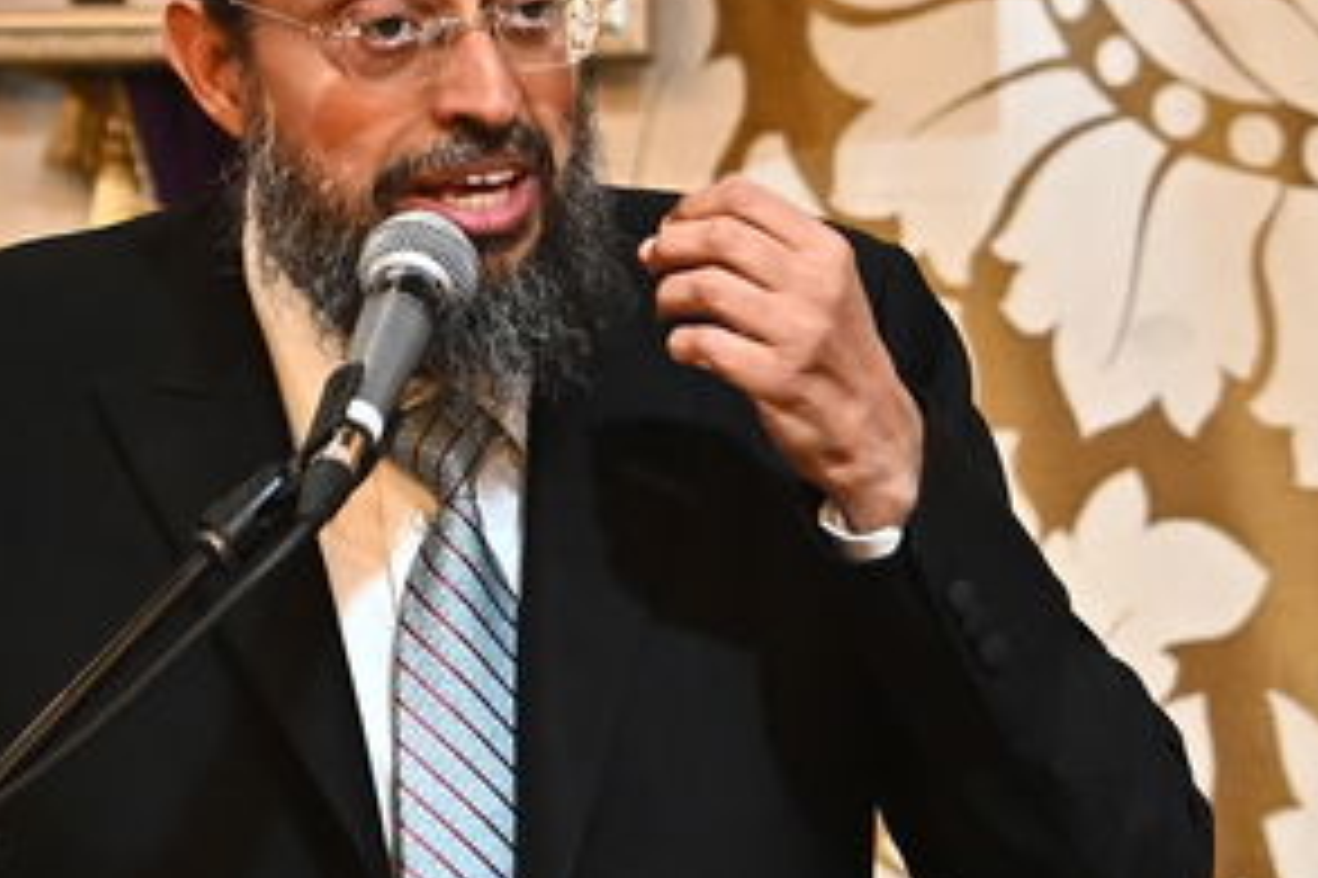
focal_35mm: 501
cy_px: 878
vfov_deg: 2.7
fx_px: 18331
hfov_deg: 4.1
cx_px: 2276
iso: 3200
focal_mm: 105
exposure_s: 1/200
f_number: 4
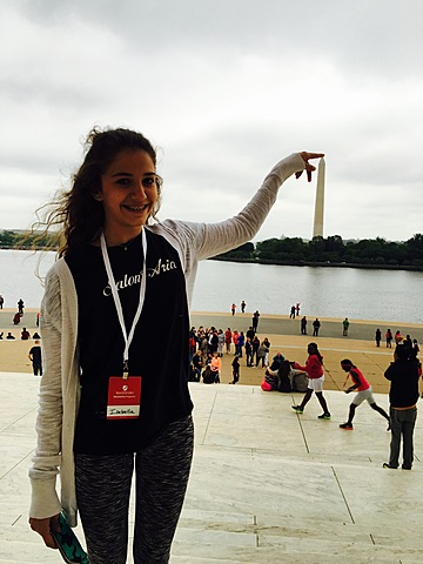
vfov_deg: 61.7
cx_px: 212
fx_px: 472
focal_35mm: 29
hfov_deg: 48.2
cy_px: 282
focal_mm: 4.15
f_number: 2.2
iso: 25
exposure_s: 1/60
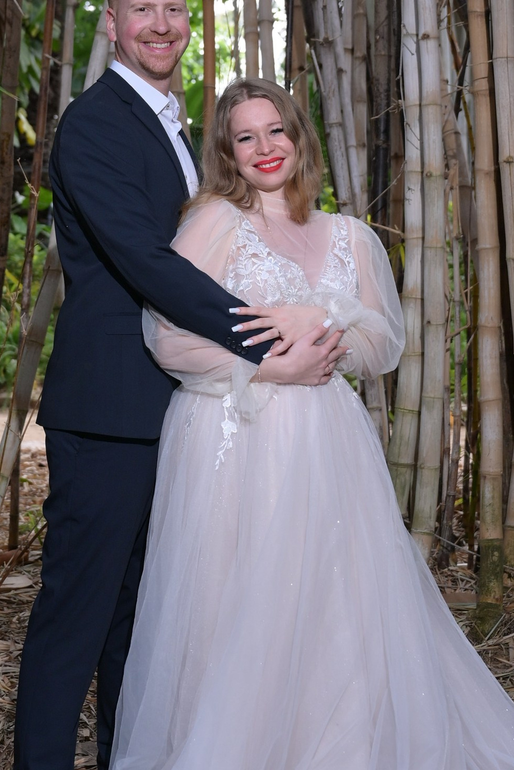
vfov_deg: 21.8
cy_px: 150
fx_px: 1968
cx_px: 260
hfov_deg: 14.9
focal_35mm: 92
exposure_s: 1/160
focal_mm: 33
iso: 250
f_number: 3.5
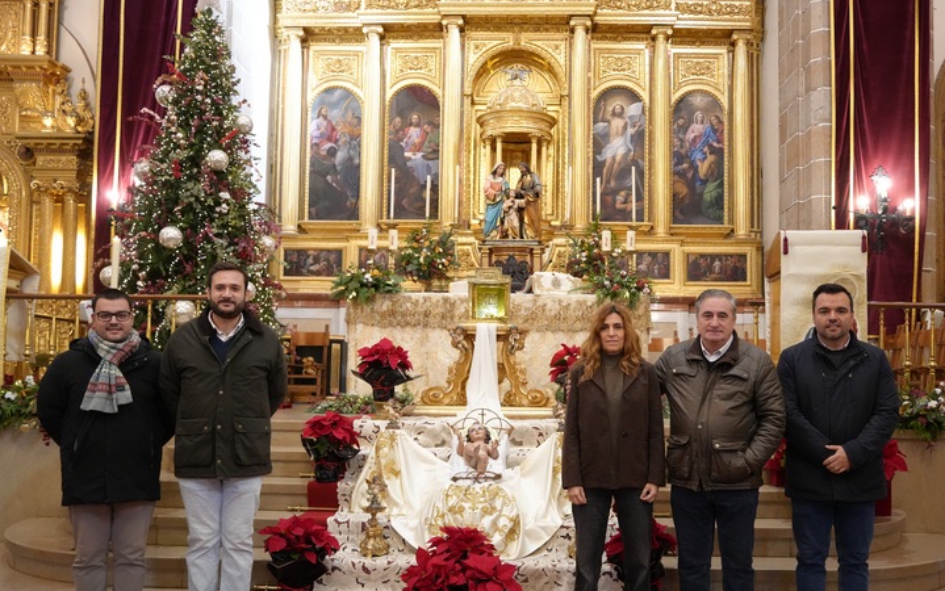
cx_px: 519
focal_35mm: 34
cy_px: 346
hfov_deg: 56.6
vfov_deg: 37.2
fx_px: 876
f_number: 4
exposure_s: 1/160
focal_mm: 30
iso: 6400
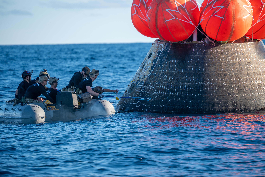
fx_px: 2944
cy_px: 88
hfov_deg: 5.2
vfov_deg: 3.4
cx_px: 132
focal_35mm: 400
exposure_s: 1/320
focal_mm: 400
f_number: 6.3
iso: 100
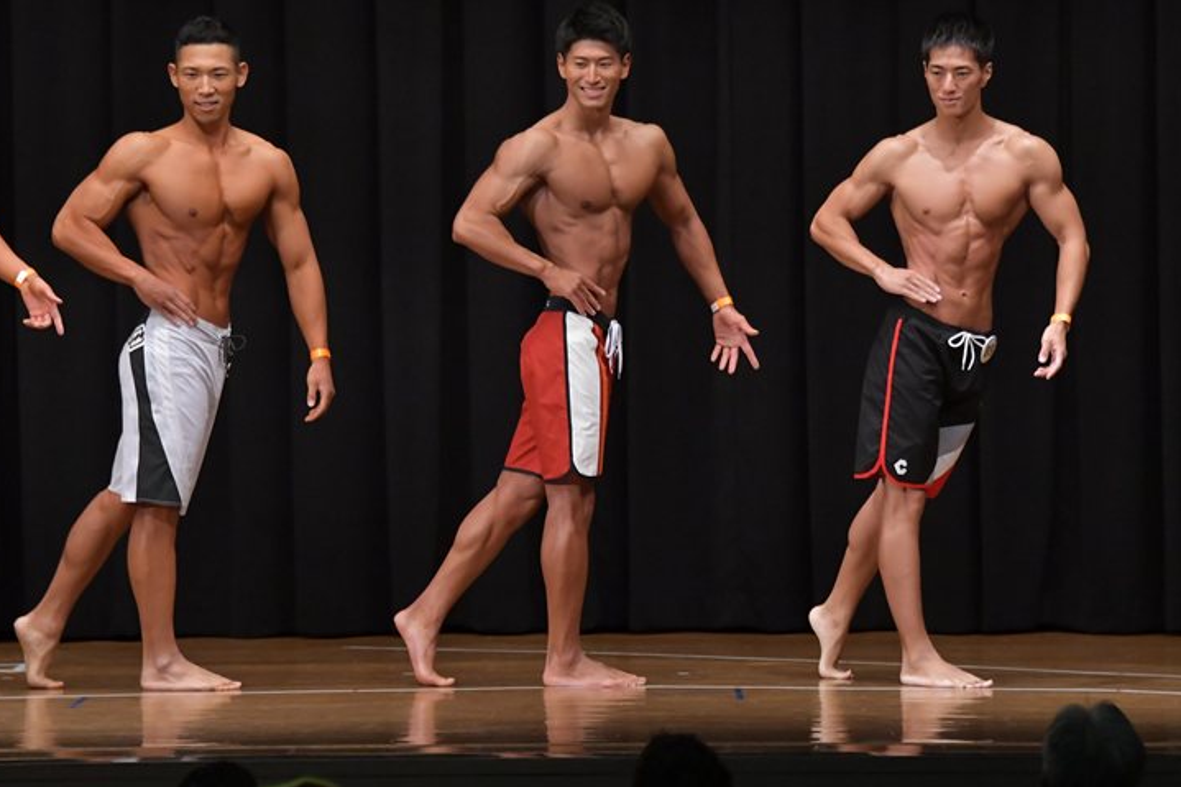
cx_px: 563
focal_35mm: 234
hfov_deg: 8.8
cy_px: 370
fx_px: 7674
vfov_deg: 5.9
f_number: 5.6
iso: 5000
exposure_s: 1/400
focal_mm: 145
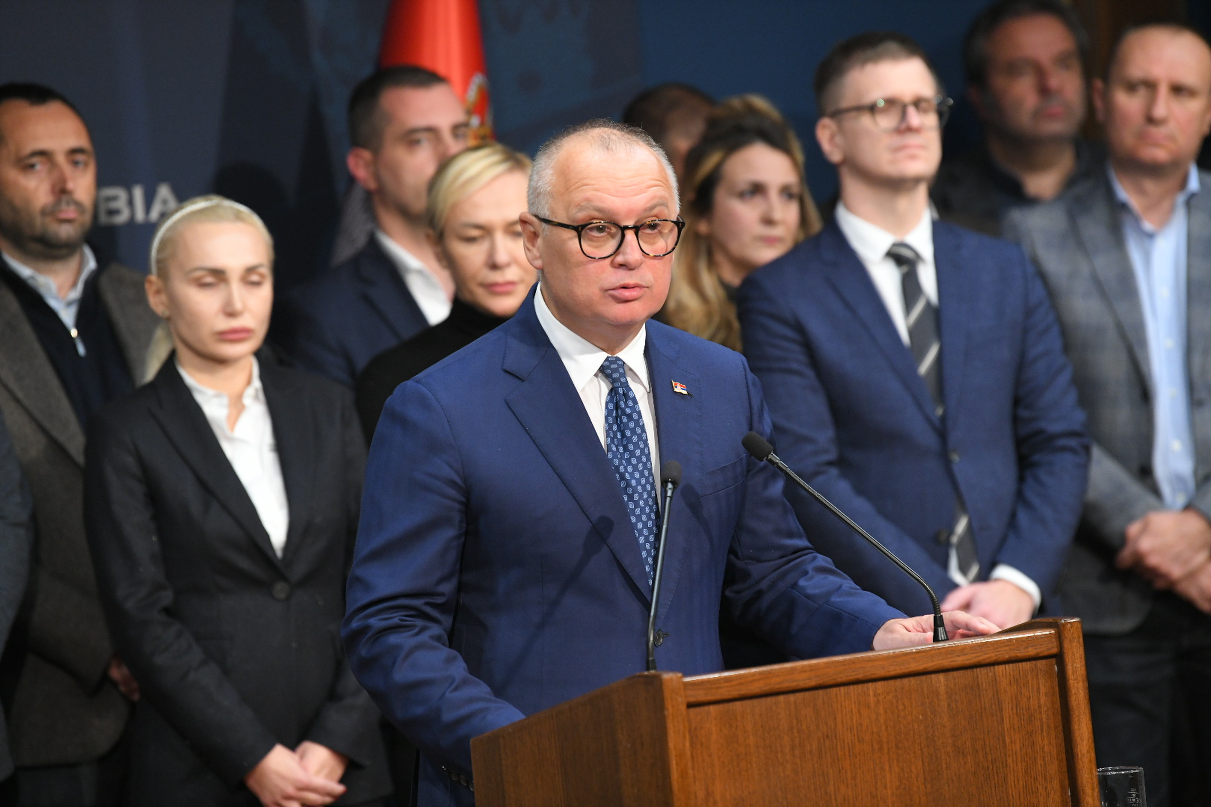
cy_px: 404
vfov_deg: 6.9
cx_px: 606
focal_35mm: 200
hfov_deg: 10.3
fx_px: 6727
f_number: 4
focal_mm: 200
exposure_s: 1/400
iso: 3200
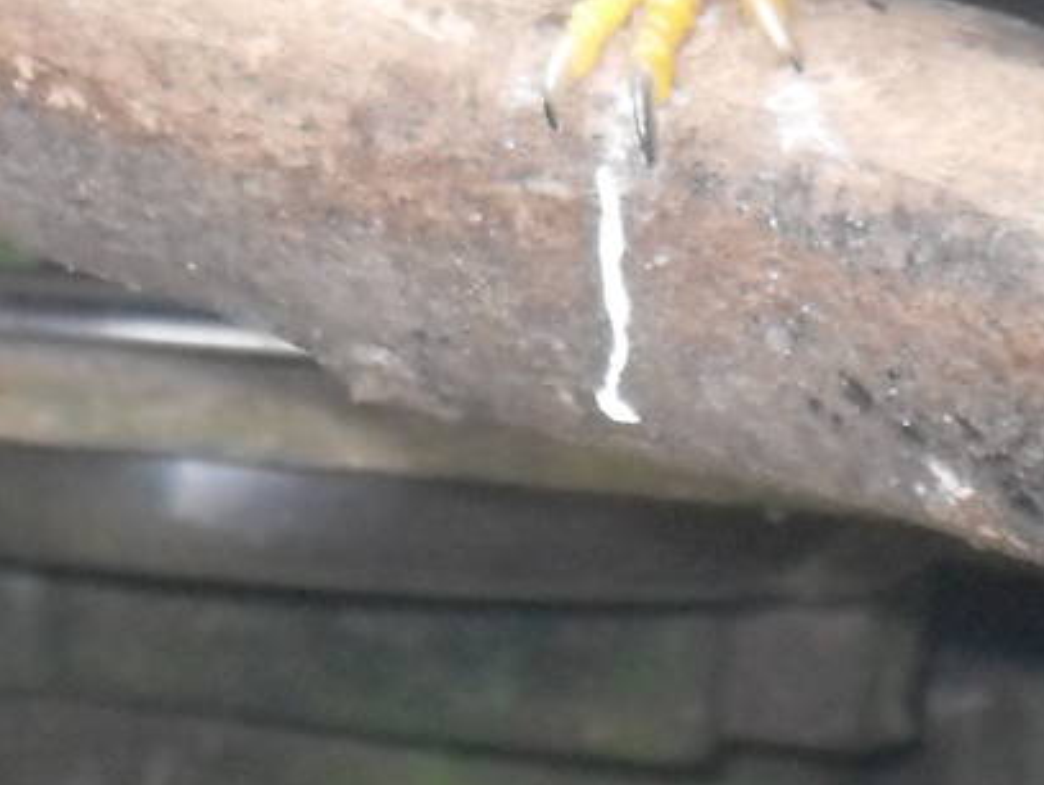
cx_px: 859
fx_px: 13161
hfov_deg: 4.5
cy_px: -682
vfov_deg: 3.4
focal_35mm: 436
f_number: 5.2
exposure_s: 1/90
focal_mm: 18.1
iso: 320
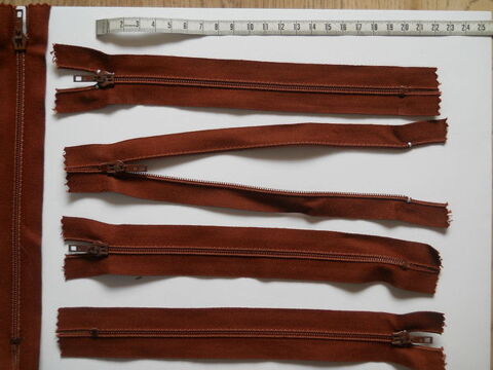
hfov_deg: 45.8
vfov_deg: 35.1
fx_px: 584
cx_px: 246
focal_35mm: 41
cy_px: 185
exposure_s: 1/30
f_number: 3.1
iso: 80
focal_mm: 6.72
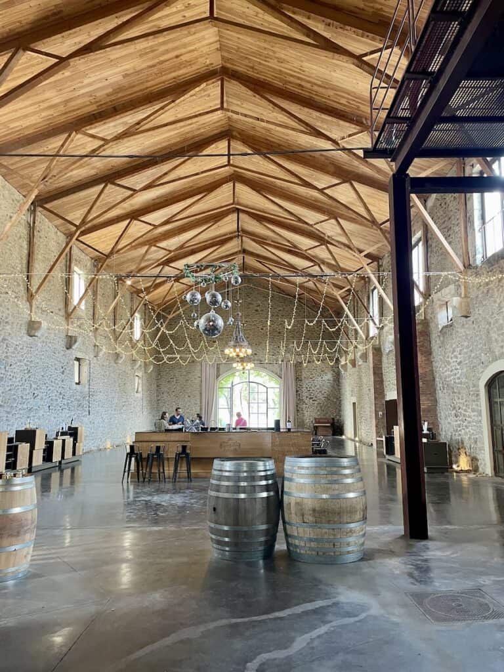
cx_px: 252
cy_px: 336
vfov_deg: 67.3
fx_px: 505
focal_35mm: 26
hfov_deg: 53.1
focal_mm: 4.2
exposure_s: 1/50
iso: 200
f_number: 1.6
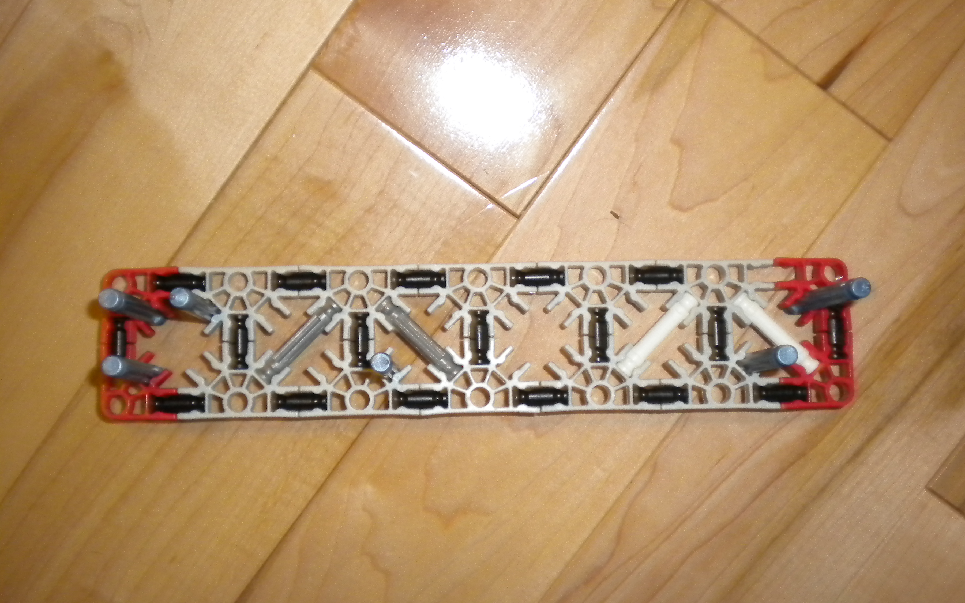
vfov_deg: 29.2
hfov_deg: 45.3
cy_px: 273
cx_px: 480
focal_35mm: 44
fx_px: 1157
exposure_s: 1/30
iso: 400
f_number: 3.5
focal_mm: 7.4
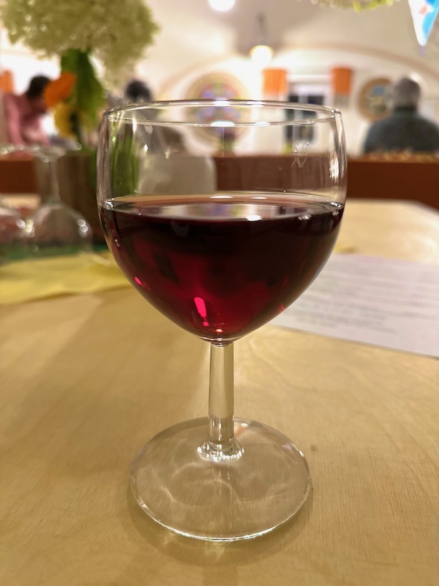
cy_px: 293
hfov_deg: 56.8
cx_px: 220
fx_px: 406
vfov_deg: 71.6
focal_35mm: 24
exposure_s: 1/50
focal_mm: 6.86
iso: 640
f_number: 1.78
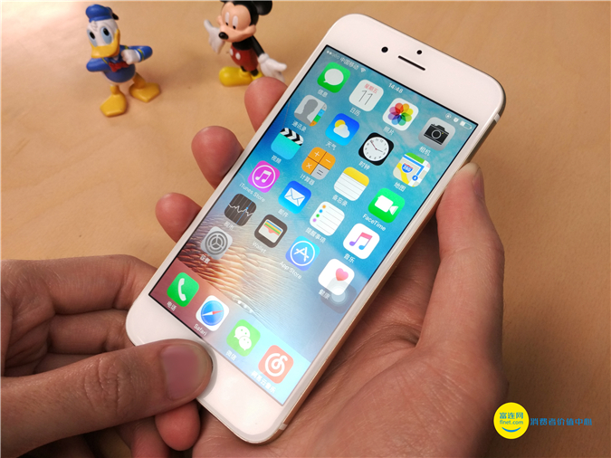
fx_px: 529
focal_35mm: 30
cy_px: 229
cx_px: 306
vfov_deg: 46.8
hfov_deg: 60.0
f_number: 2
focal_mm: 4.12
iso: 166
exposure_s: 1/50
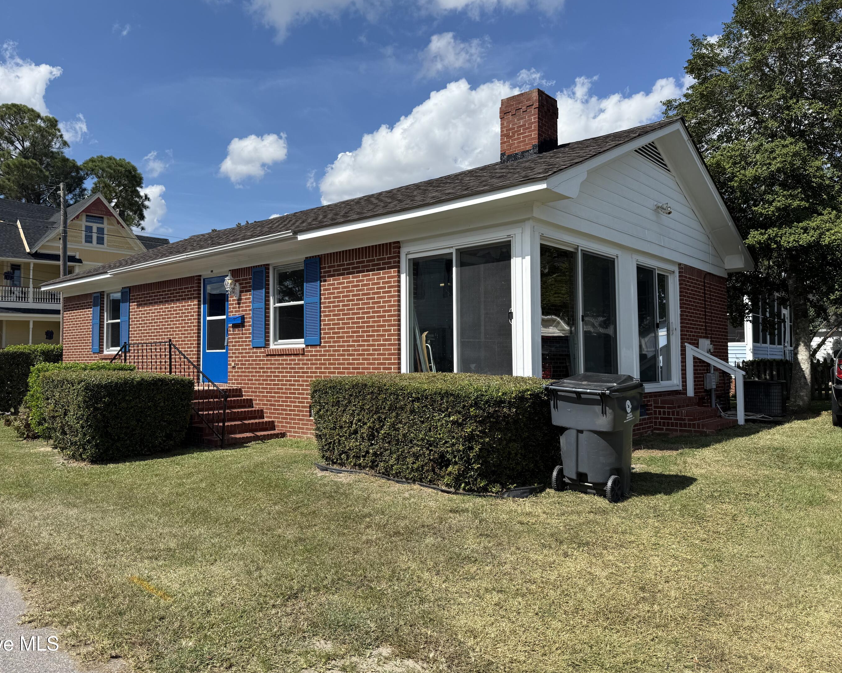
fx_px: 648
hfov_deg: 65.9
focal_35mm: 26
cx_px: 377
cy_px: 326
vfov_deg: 54.9
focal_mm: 6.76
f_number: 1.78
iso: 80
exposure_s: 1/4673
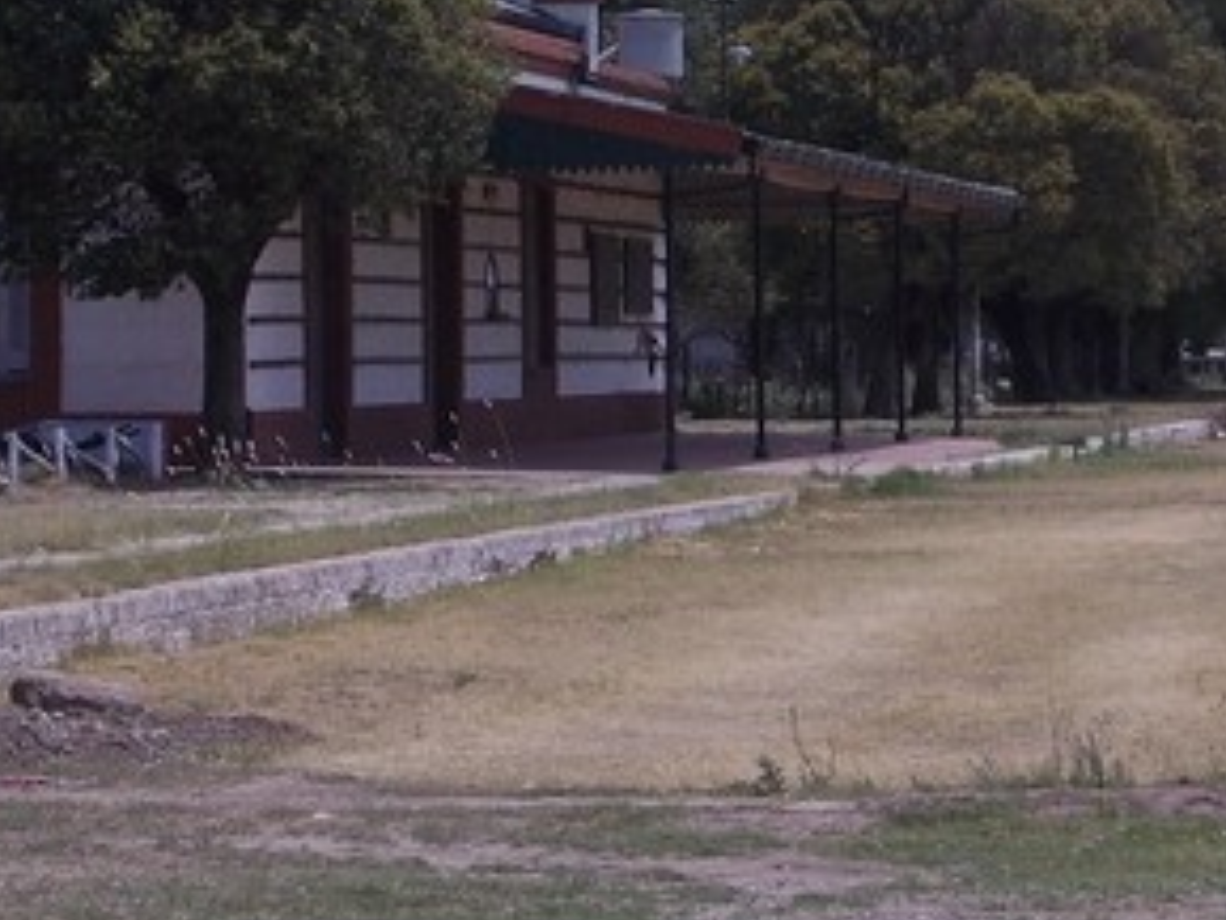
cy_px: 229
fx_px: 5634
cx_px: 653
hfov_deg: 12.4
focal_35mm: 159
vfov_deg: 9.3
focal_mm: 8.5
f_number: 8
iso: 80
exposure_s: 1/320
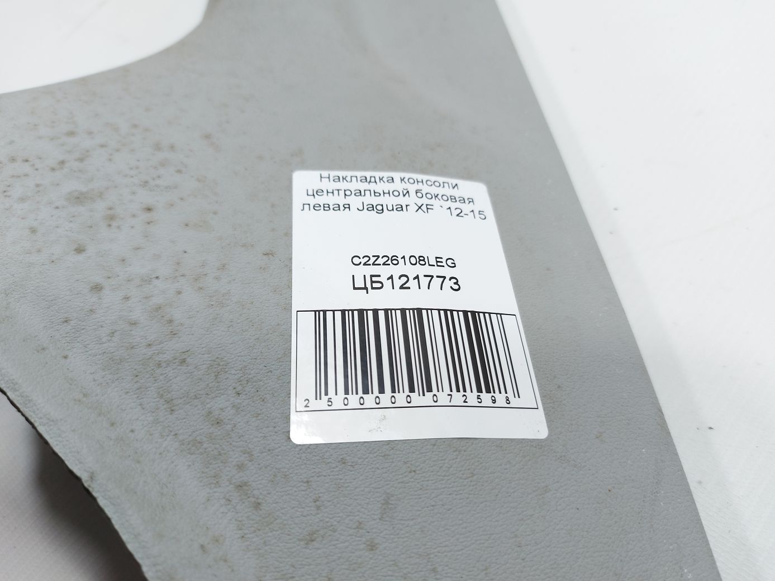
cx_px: 388
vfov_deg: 56.8
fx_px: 537
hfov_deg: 71.6
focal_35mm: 24
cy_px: 290
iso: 50
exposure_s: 1/50
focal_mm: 5.23
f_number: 1.8
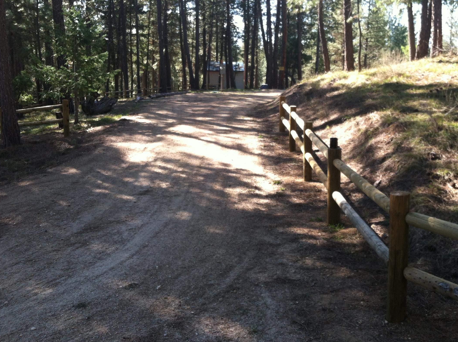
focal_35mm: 43
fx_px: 568
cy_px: 145
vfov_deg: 33.5
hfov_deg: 43.8
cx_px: 261
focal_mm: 3.85
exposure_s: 1/125
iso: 80
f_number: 2.8
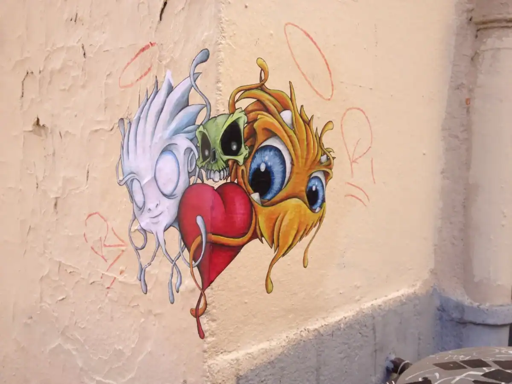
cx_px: 256
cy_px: 192
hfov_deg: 52.6
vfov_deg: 40.7
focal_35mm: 35
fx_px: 518
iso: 50
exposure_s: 1/326
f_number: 2.4
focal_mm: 4.28
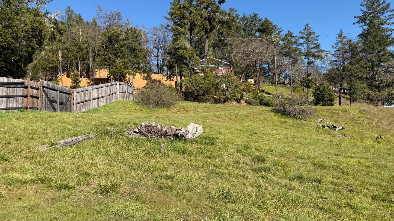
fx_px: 282
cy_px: 122
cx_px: 203
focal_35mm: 27
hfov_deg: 69.8
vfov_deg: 42.8
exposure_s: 1/3145
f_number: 1.78
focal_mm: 6.76
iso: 80
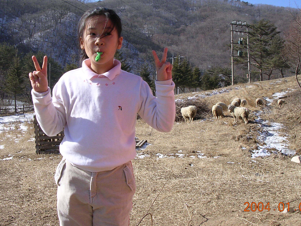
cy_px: 96
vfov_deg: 30.8
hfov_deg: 40.4
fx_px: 409
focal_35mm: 47
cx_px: 145
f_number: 5.6
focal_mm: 5.8
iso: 100
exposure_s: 1/235
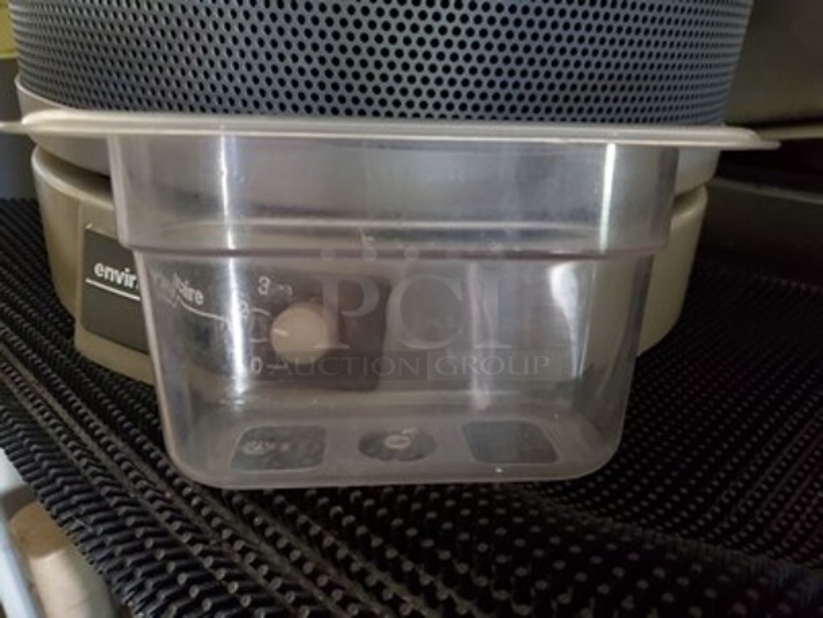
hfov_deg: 67.3
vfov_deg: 53.1
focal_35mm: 26
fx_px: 618
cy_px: 309
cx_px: 412
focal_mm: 4.3
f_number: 1.5
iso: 640
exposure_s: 1/17
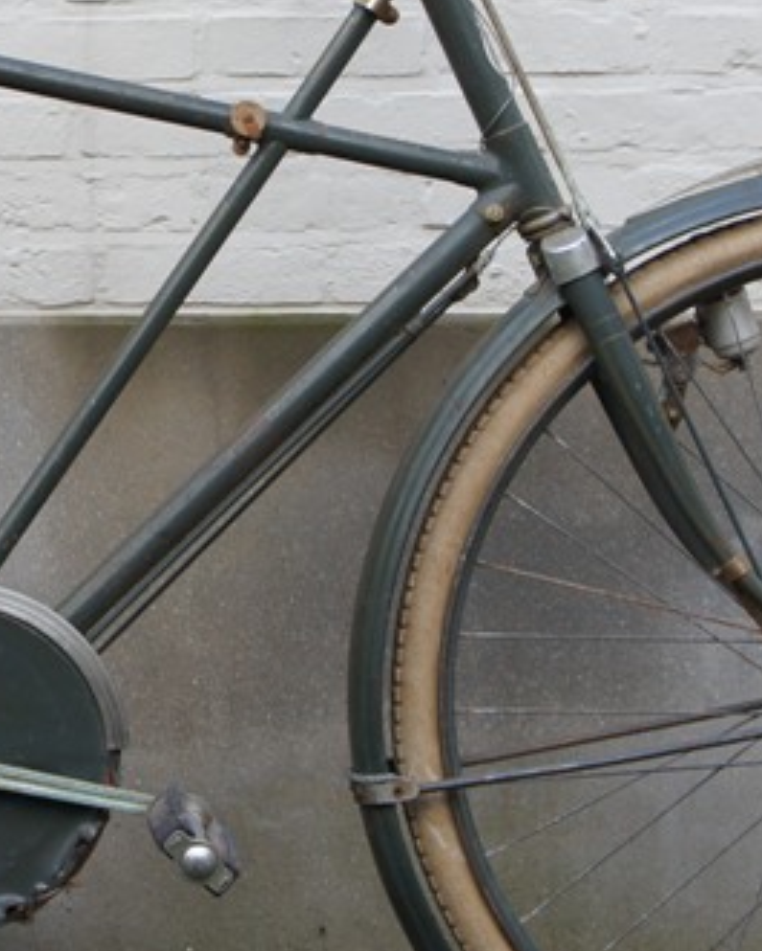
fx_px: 3184
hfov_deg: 13.5
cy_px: 319
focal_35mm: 113
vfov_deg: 17.0
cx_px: 6
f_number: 4
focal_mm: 26
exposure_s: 1/160
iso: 200
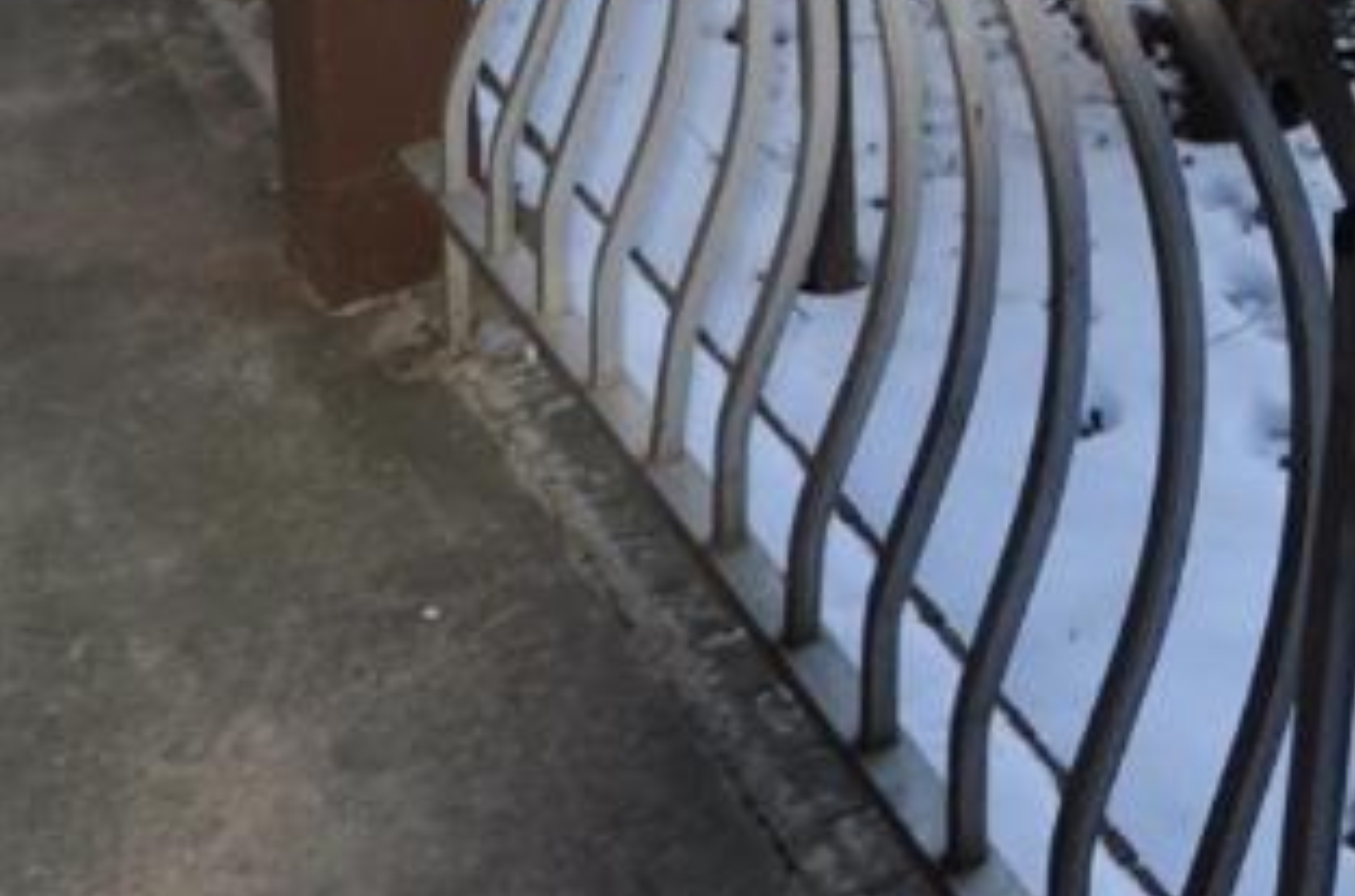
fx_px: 2703
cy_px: -751
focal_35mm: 72
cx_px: 1719
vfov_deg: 15.8
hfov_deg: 24.8
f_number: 4
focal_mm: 10
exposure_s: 1/200
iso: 200
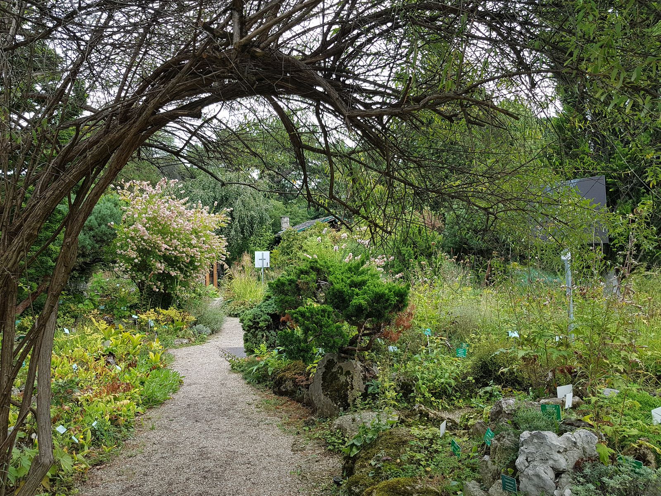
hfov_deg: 67.3
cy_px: 248
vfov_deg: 53.1
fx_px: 496
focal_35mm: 26
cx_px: 330
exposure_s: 1/399
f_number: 1.7
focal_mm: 4.2
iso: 50
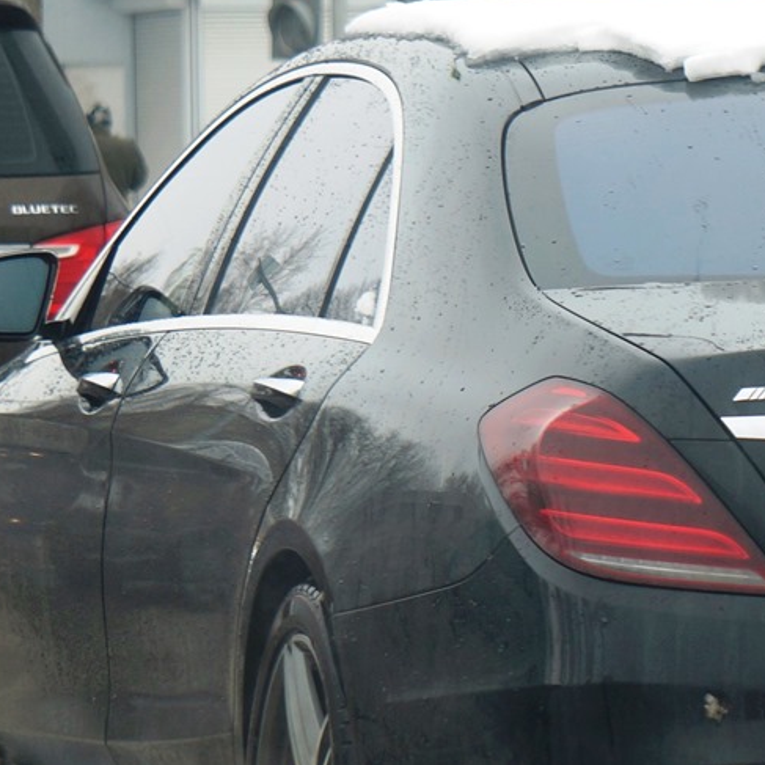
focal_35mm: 306
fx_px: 7651
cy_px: 415
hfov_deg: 5.7
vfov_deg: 5.7
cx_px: 734
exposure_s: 1/160
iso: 100
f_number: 5
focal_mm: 78
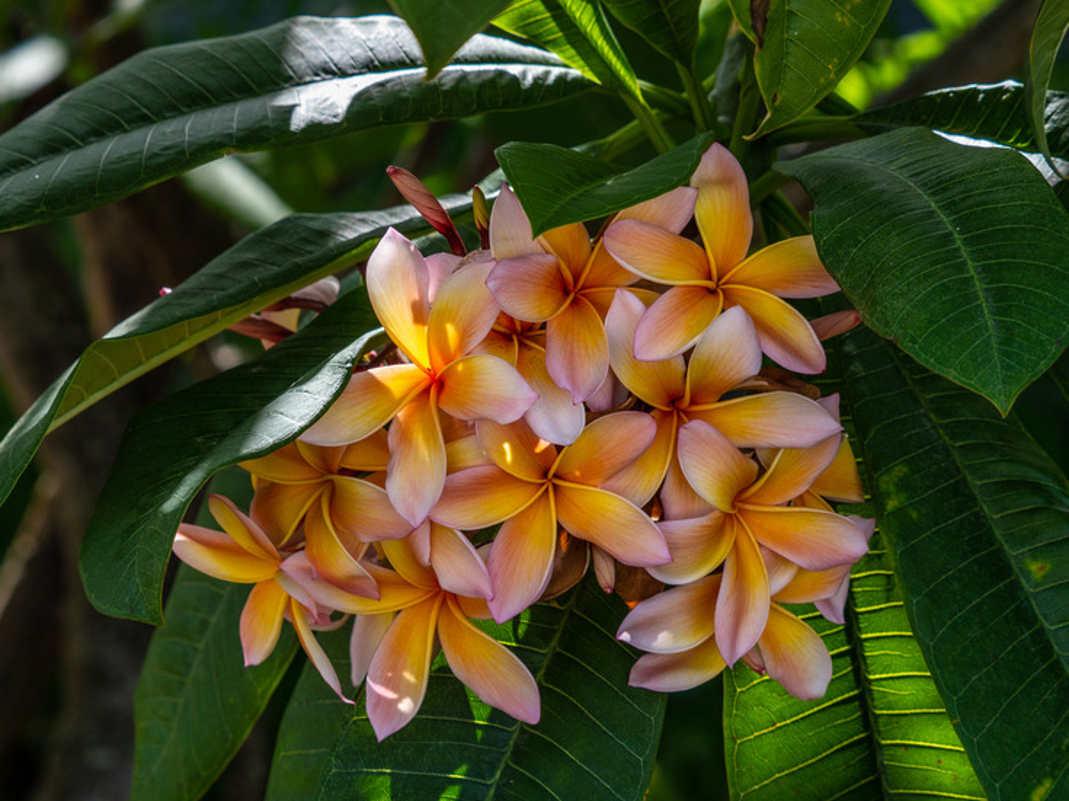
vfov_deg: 8.5
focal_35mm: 174
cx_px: 545
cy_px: 422
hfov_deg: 11.4
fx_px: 5373
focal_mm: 82
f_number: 6.3
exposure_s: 1/400
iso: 160
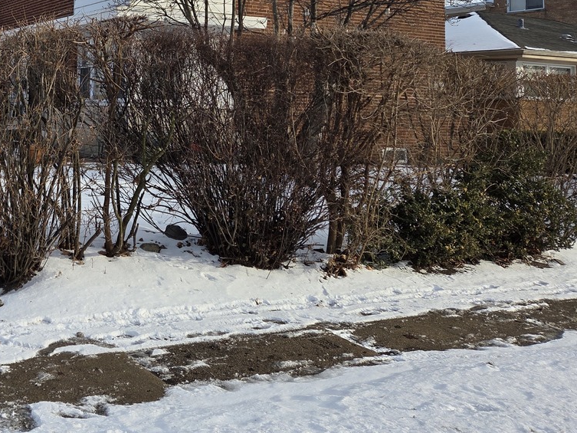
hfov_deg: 40.8
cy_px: 50
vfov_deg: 31.5
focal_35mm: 44
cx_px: 100
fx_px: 734
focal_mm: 5.4
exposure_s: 1/2391
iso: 80
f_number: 1.8
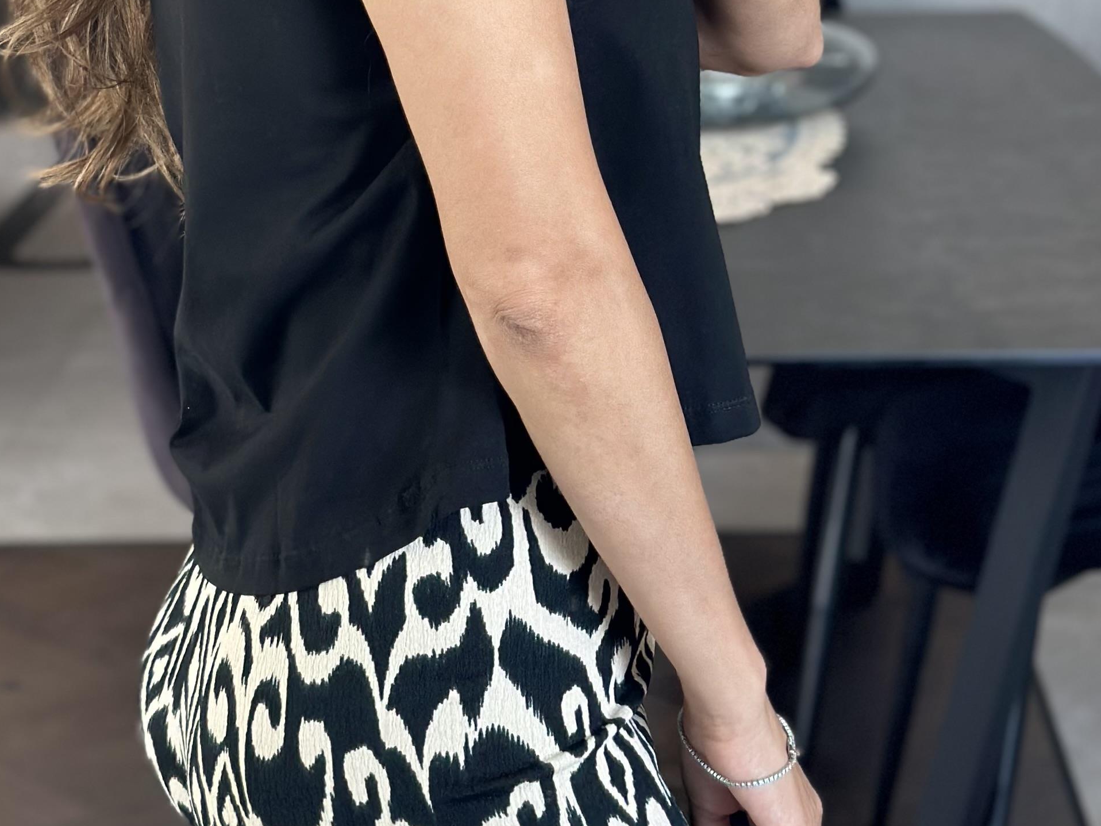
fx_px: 3212
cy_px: -32
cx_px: 396
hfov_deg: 19.4
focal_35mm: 101
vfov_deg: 14.4
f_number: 1.78
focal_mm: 6.86
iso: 125
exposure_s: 1/74
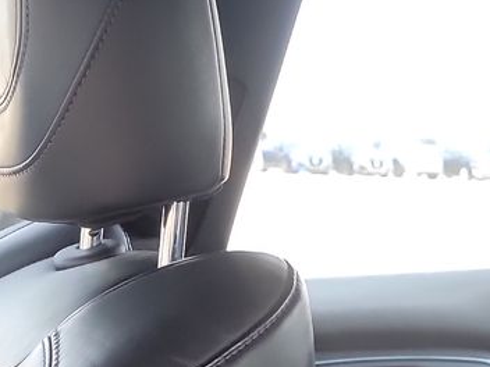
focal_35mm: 109
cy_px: -239
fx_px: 1543
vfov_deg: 12.7
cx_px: 256
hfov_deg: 18.0
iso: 52
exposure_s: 1/59
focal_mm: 6.7
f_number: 1.8
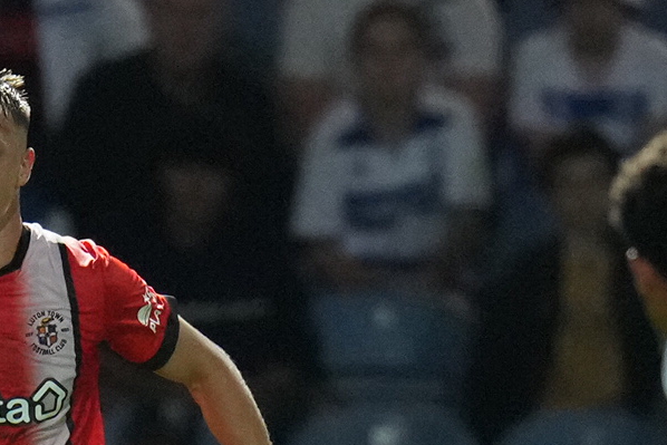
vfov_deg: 0.9
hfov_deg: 1.4
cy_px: 684
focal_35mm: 1477
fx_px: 27370
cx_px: 279
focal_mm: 400
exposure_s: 1/1250
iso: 6400
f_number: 2.8
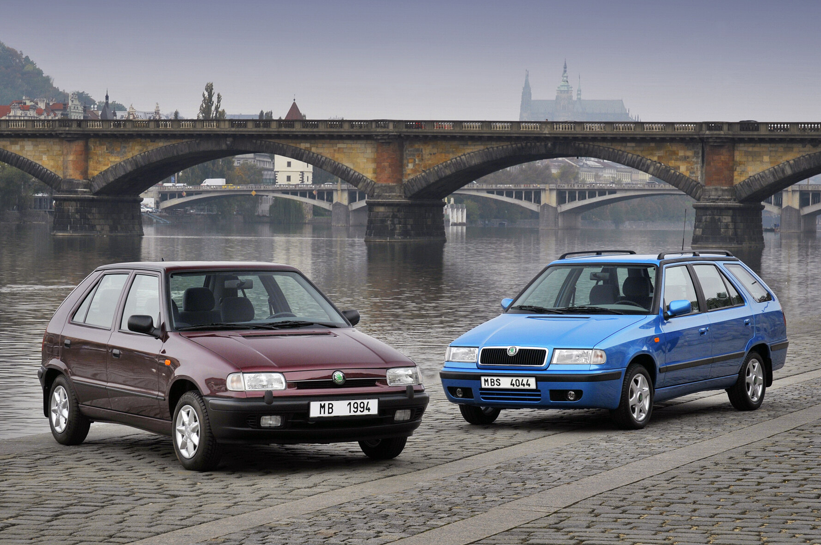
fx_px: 2404
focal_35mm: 106
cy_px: 251
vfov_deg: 12.9
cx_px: 388
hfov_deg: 19.4
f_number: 9
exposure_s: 1/60
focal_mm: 65
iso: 200
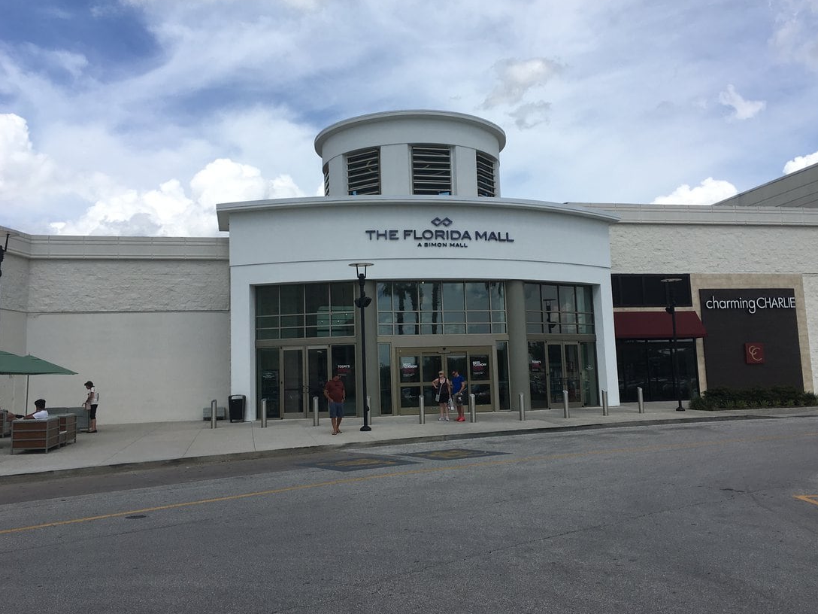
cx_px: 426
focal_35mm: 32
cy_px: 287
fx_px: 756
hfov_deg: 56.8
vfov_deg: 44.1
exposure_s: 1/2198
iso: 25
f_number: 2.2
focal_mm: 4.15
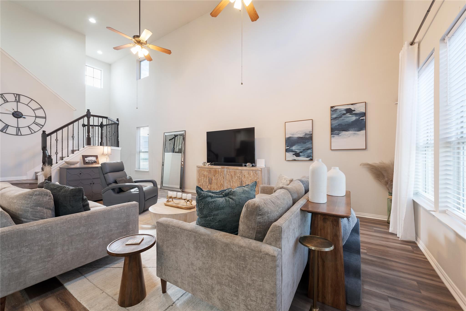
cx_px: 233
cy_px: 156
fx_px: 194
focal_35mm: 15
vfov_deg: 77.3
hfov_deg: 100.4
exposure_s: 1/1.25
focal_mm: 15
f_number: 8
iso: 400
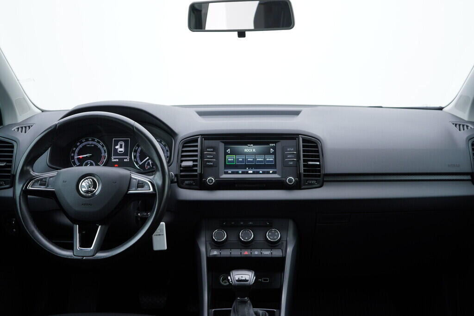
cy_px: 158
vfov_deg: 36.9
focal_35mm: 36
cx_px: 237
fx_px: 474
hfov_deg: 53.1
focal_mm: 24
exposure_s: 1/50
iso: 125
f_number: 3.2
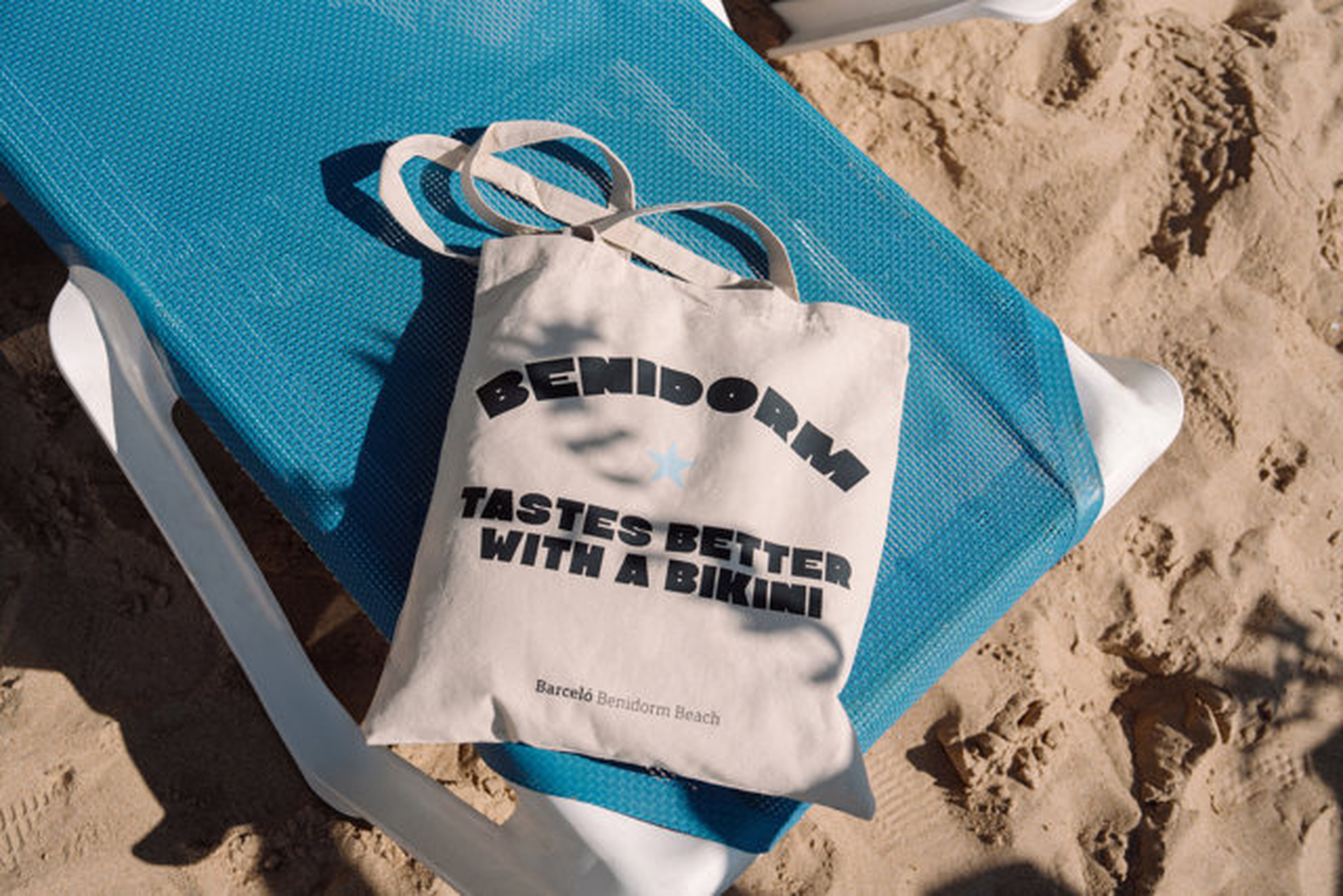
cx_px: 672
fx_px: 1306
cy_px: 448
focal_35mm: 35
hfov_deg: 54.4
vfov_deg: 37.9
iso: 320
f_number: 4
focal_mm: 35
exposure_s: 1/5000
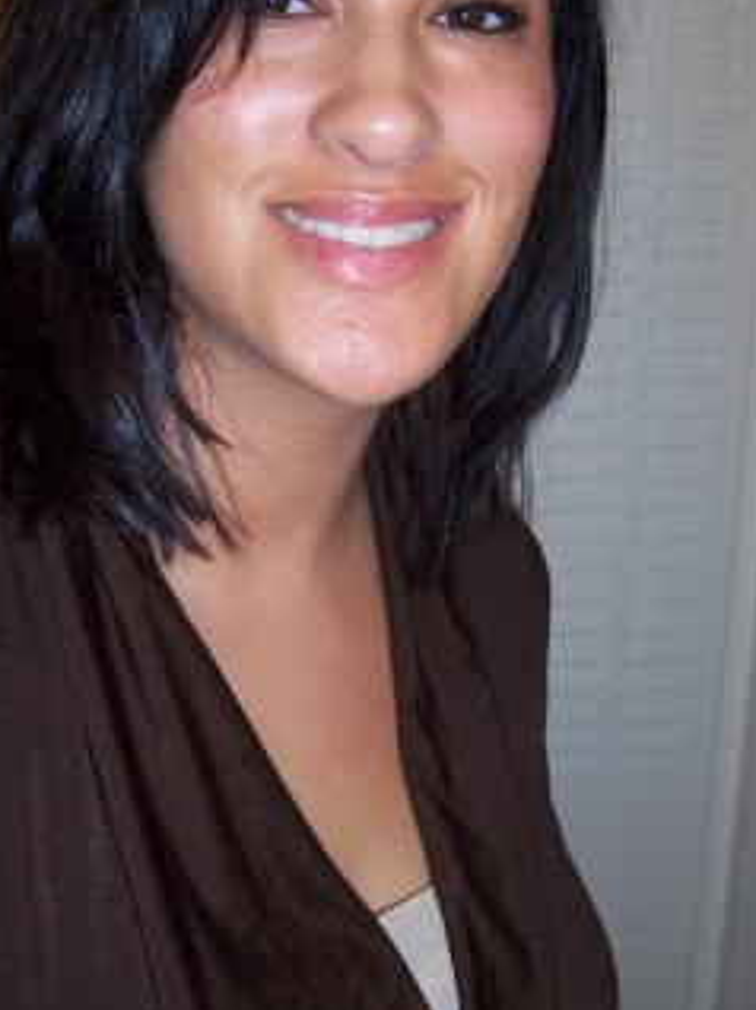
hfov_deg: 28.5
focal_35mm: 51
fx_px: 1487
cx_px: 395
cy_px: 422
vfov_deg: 37.4
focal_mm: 6.2
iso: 80
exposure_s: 1/60
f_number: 2.8
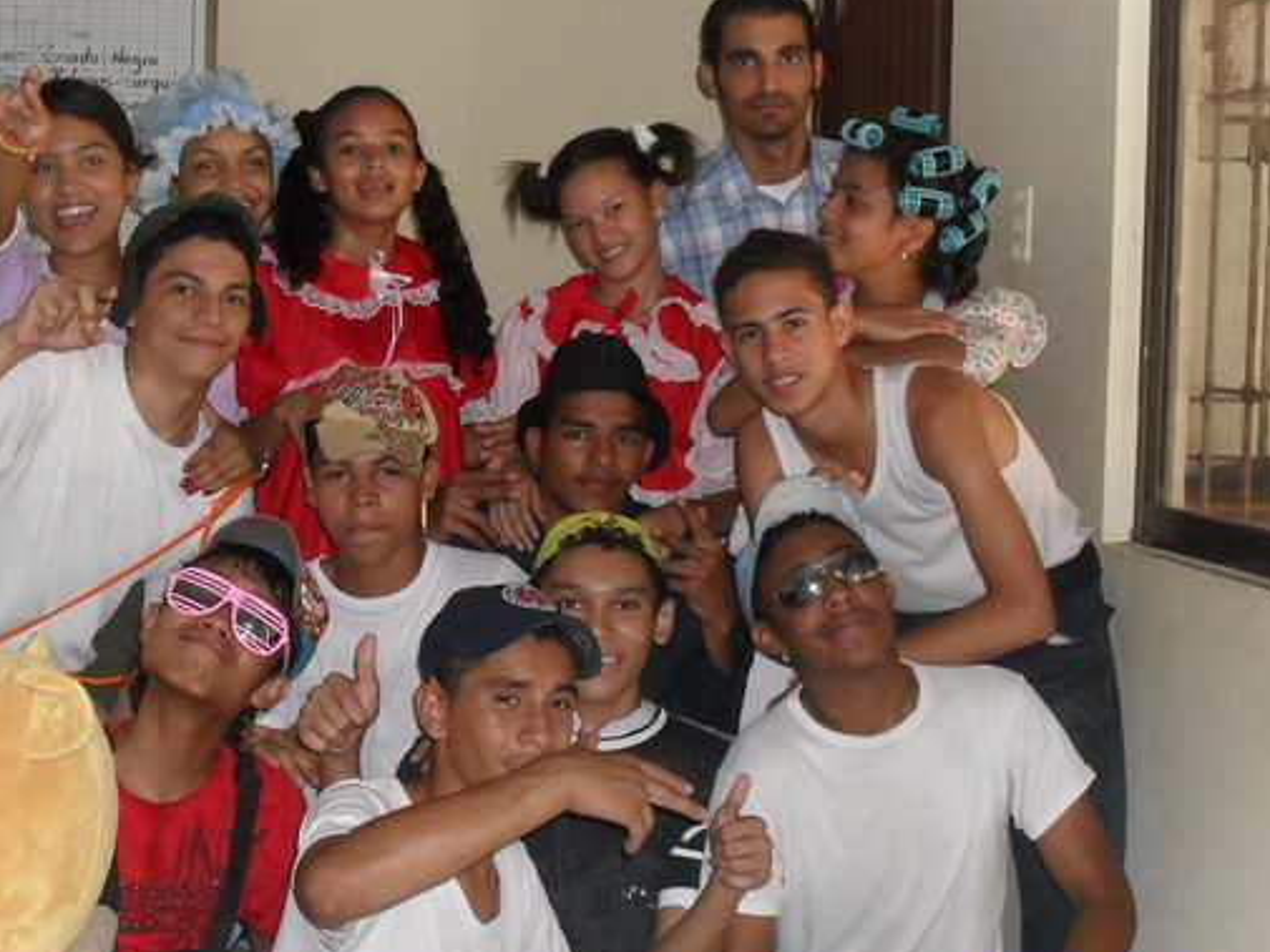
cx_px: 480
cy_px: 507
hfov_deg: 25.6
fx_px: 2789
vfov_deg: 19.4
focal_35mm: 76
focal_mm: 9.9
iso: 200
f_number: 3.4
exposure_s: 1/45
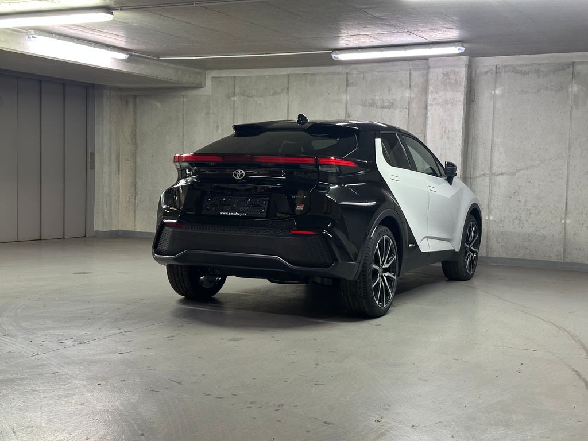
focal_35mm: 48
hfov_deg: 39.7
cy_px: 220
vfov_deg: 30.3
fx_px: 815
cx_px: 294
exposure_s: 1/50
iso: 250
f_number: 1.78
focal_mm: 6.86
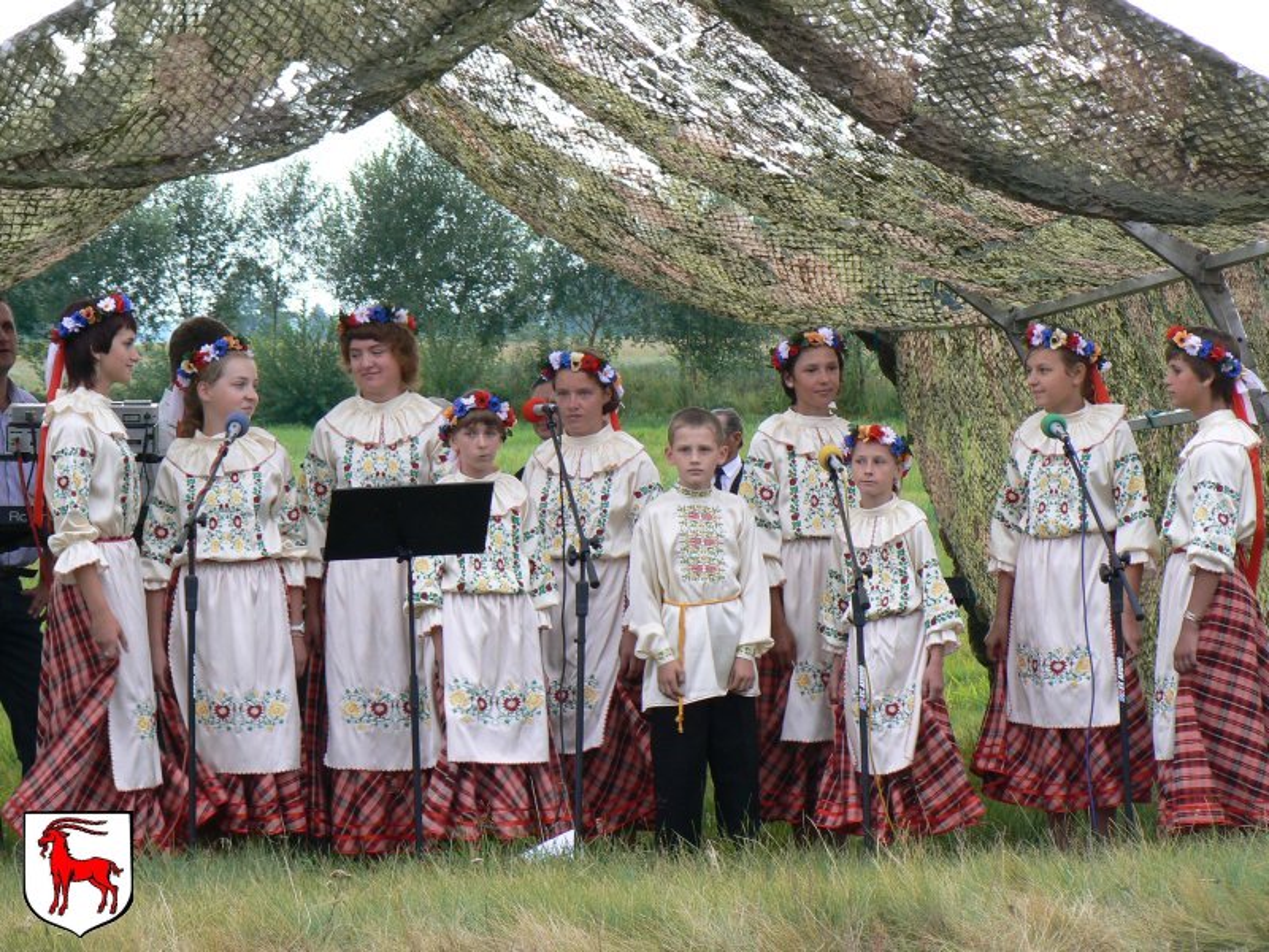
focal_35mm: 161
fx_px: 5902
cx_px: 634
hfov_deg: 12.3
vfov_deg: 9.2
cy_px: 476
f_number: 4
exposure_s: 1/80
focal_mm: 26.8
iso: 80
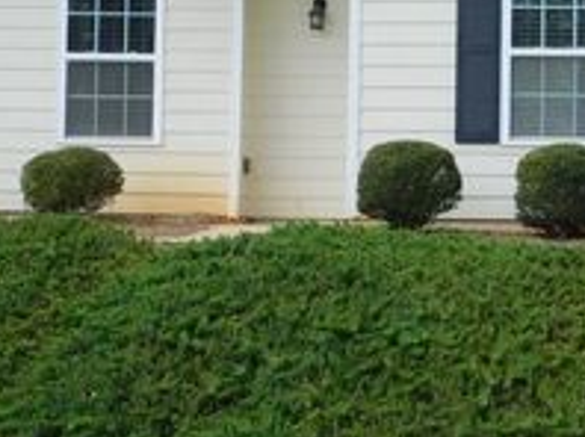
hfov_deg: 13.1
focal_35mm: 149
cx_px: 582
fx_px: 2515
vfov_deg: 9.9
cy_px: 105
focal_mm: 10.4
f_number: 4
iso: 125
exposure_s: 1/400
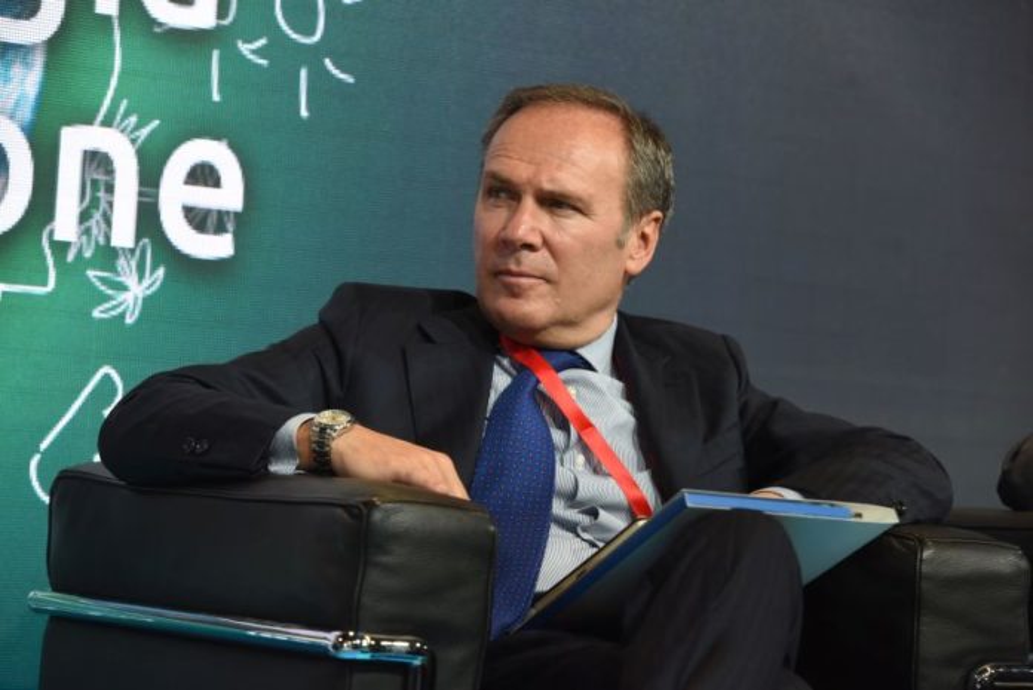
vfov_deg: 9.2
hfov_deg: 13.7
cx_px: 516
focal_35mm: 150
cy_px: 345
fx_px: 4307
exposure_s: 1/250
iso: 1600
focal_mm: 150
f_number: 5
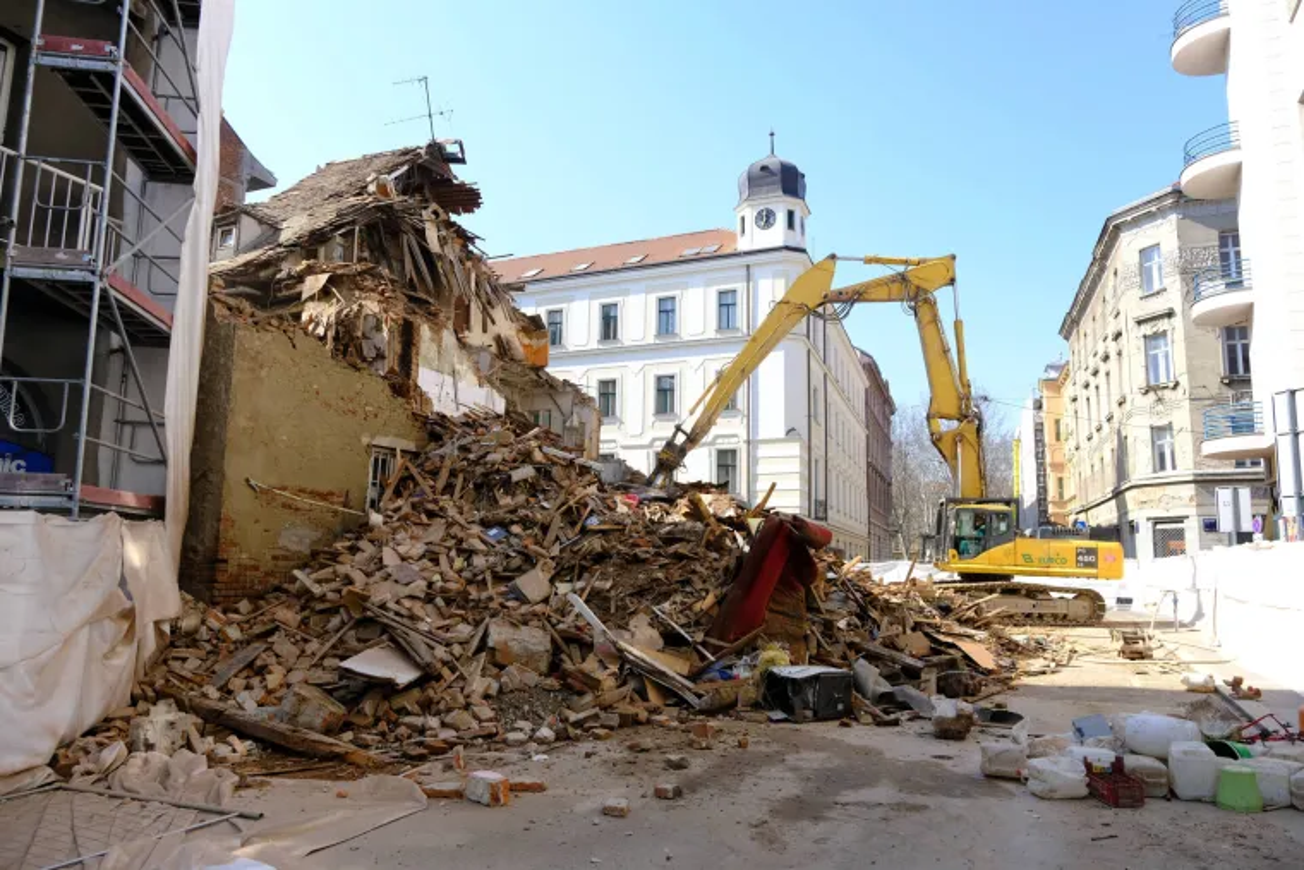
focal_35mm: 24
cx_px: 652
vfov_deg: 53.2
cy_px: 435
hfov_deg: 73.7
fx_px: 869
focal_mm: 16
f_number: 4
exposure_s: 1/640
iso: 200
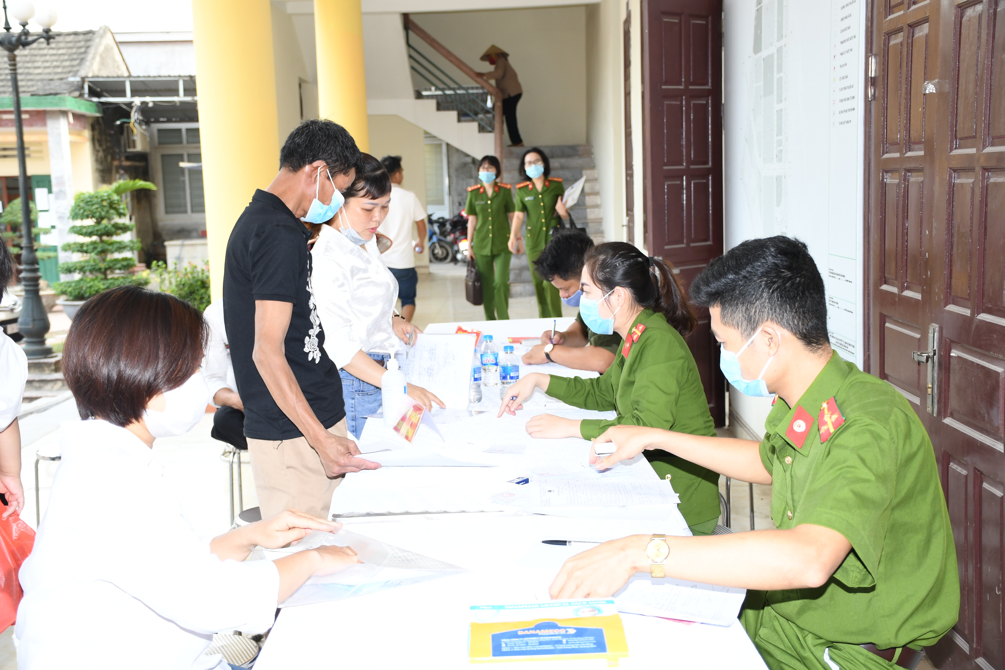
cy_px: 335
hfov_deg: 43.6
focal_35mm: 45
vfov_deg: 29.9
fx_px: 1256
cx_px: 502
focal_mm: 30
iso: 400
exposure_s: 1/200
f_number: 4
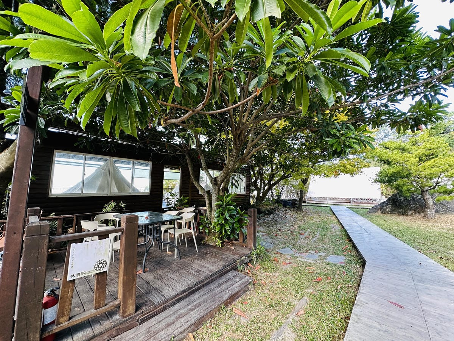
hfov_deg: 102.1
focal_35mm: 14
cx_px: 227
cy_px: 170
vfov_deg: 85.7
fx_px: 184
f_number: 2.2
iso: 125
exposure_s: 1/99
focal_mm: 2.22
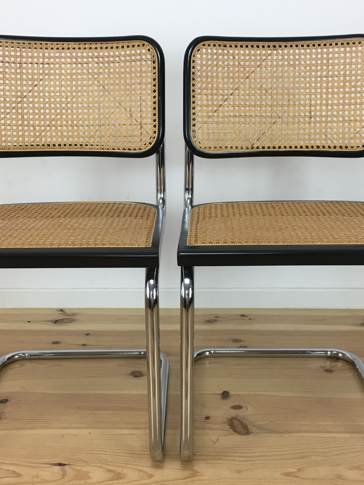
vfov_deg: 47.9
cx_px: 183
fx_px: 547
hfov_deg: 36.8
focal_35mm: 39
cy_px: 241
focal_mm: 4.15
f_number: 2.2
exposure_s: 1/33
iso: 40
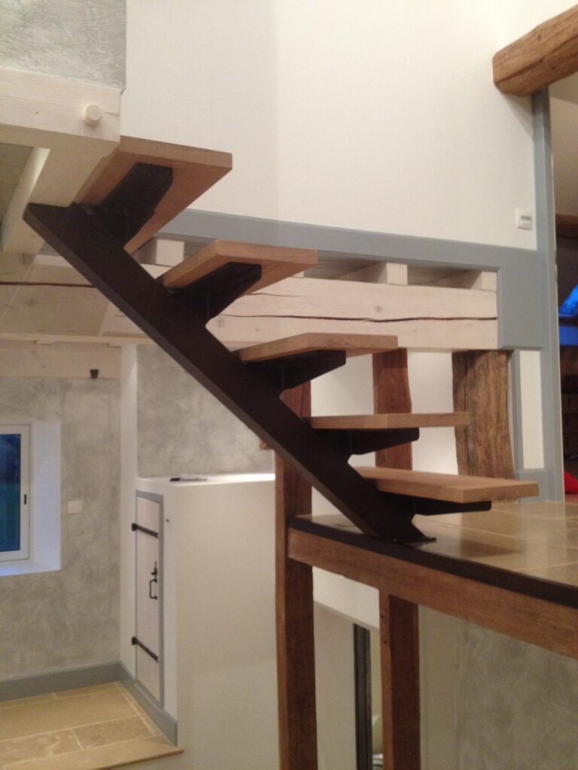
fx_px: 779
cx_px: 289
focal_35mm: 35
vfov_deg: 52.6
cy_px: 385
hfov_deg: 40.7
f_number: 2.4
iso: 250
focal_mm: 4.28
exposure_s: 1/20
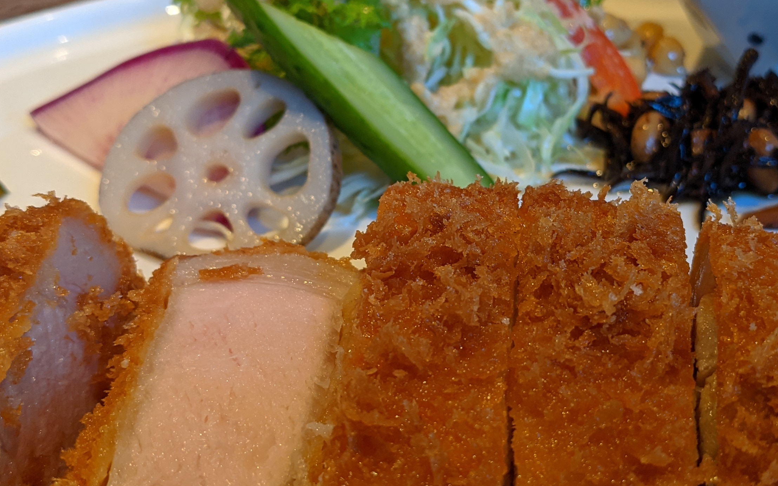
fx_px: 1103
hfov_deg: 38.6
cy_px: 249
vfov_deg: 24.9
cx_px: 483
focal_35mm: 52
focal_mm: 4.38
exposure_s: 1/25
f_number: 1.73
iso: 109
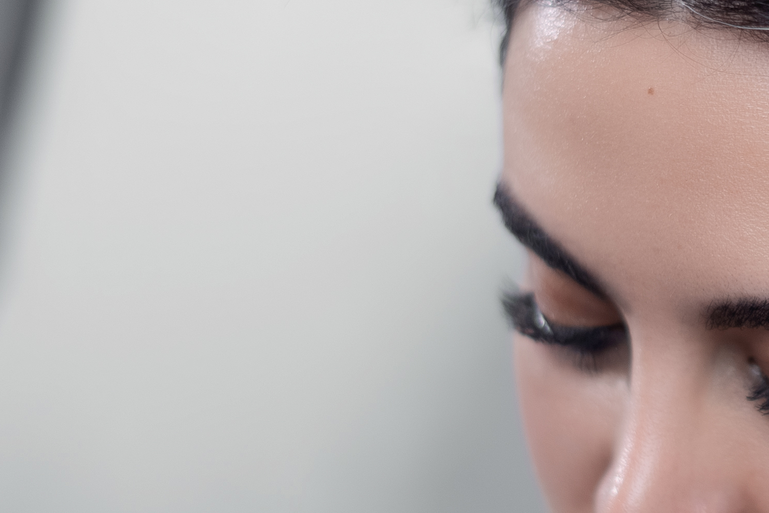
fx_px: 3056
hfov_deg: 14.0
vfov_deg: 9.6
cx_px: 883
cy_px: 246
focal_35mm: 143
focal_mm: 50
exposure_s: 1/1000
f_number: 1.8
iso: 250
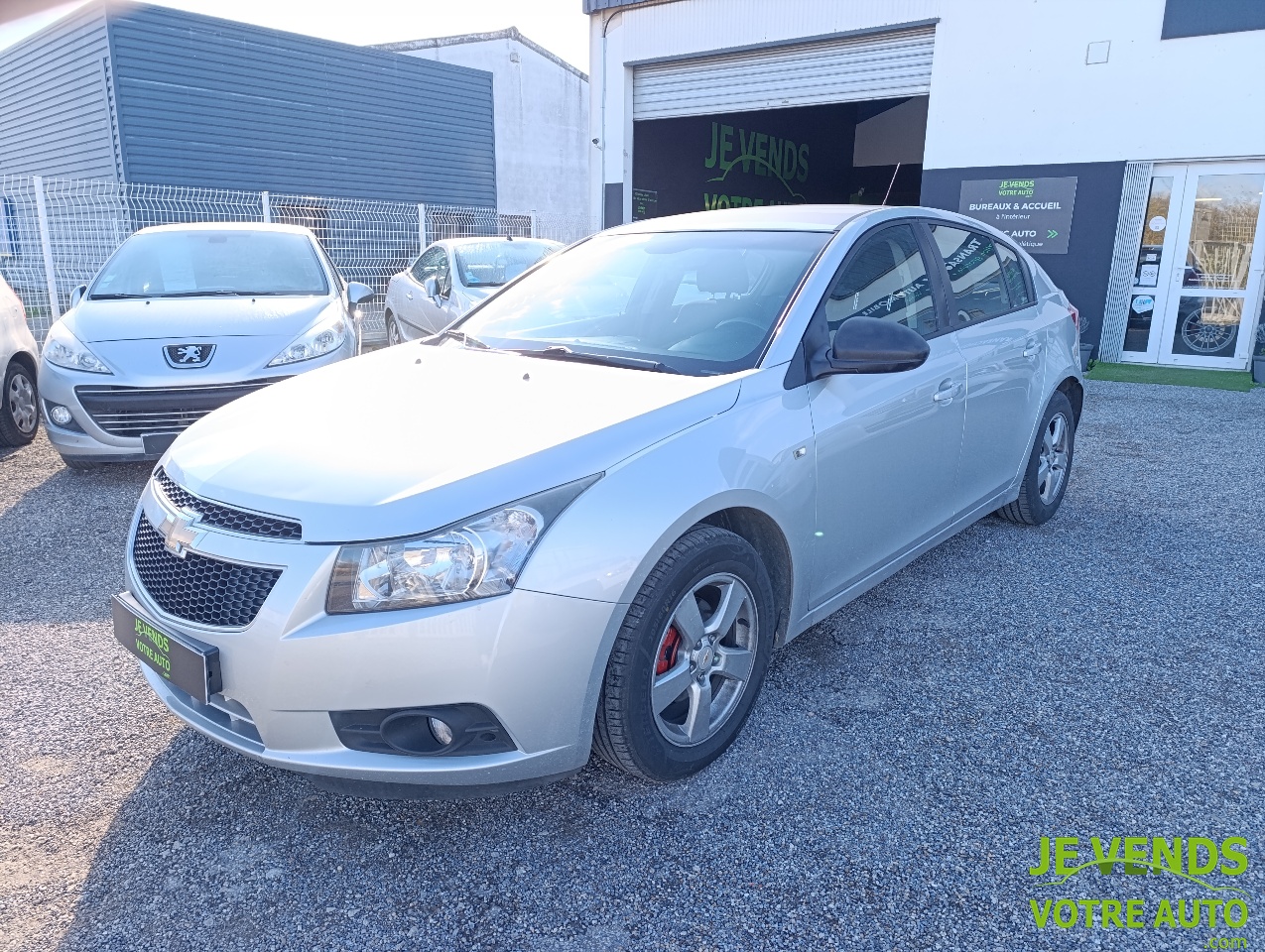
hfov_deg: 73.8
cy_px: 476
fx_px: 842
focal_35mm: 23
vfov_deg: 59.0
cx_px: 632
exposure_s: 1/100
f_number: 1.6
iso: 50
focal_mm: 6.14
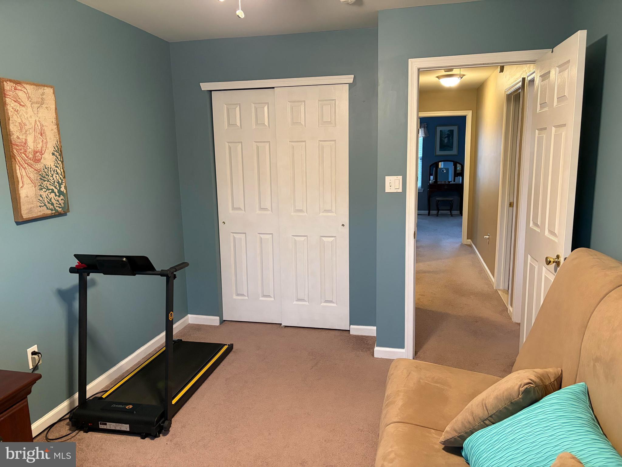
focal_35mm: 26
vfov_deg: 53.1
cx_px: 311
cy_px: 234
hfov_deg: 67.3
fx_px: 467
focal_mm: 5.96
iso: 320
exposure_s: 1/60
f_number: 1.6
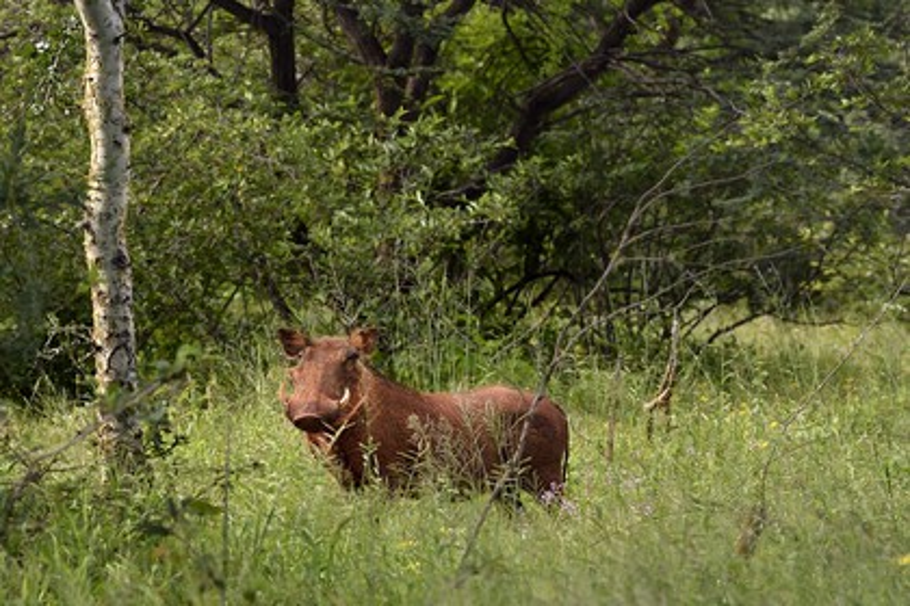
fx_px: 5055
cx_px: 455
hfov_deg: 10.3
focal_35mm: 200
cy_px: 303
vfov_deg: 6.9
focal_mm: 200
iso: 500
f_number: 9
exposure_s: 1/320
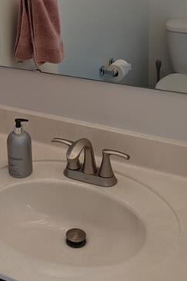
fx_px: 460
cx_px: 31
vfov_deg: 32.8
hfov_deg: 22.6
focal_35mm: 59
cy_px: 47
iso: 66
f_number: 1.8
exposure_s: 1/120
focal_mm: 4.44
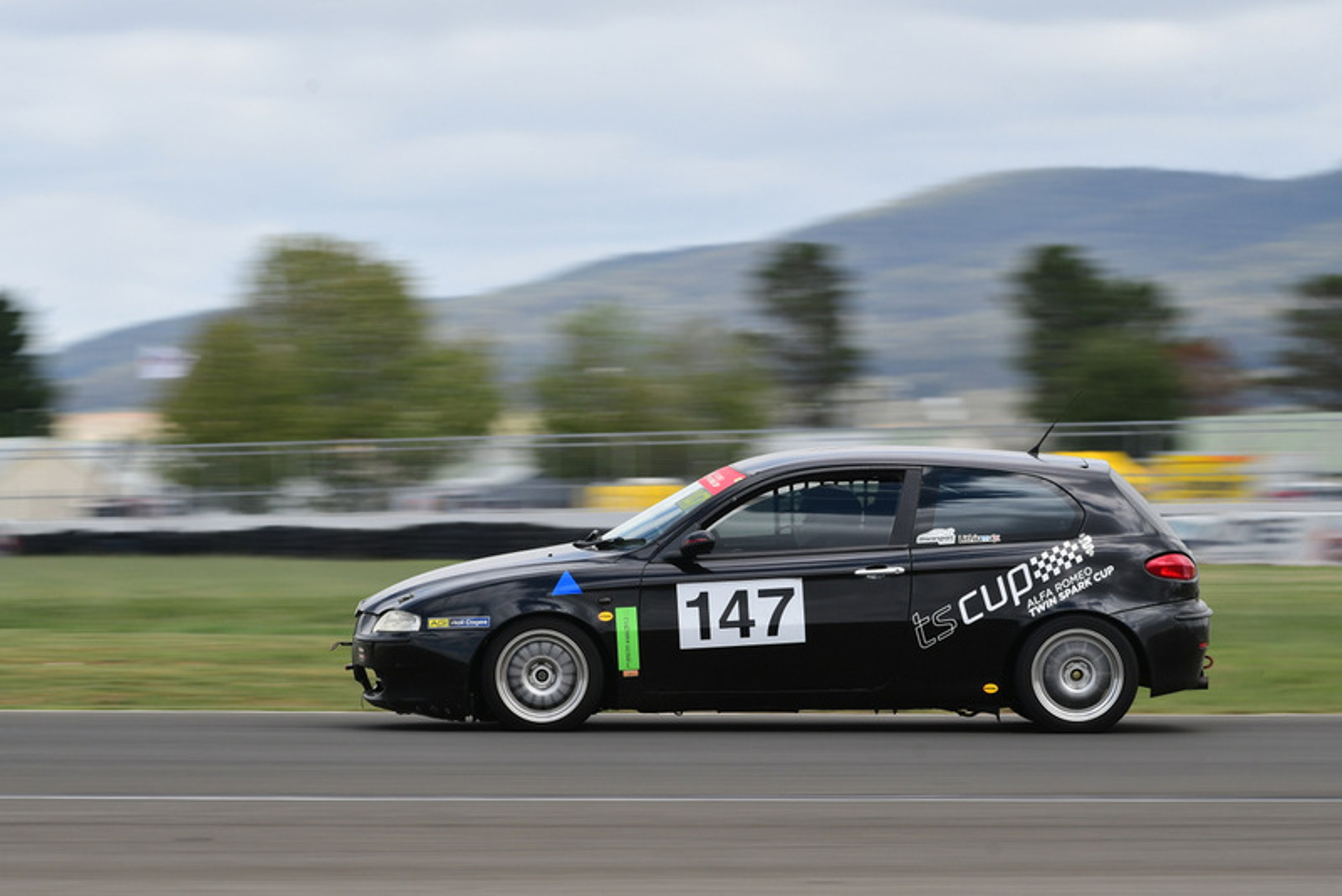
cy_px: 448
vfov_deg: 4.6
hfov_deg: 6.9
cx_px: 671
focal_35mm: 300
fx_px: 11187
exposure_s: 1/160
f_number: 10
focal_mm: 200
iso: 125
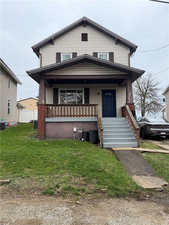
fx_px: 156
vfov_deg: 71.6
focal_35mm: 24
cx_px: 84
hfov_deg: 56.8
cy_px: 112
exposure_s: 1/351
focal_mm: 6.76
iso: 100
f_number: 1.78
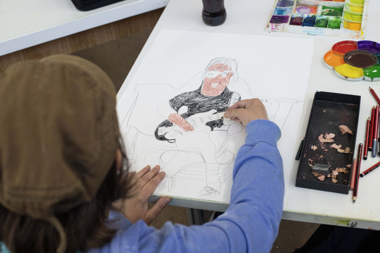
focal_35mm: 50
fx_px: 528
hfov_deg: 39.6
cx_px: 190
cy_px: 126
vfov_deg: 27.0
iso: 800
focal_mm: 50
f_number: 5.6
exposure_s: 1/500
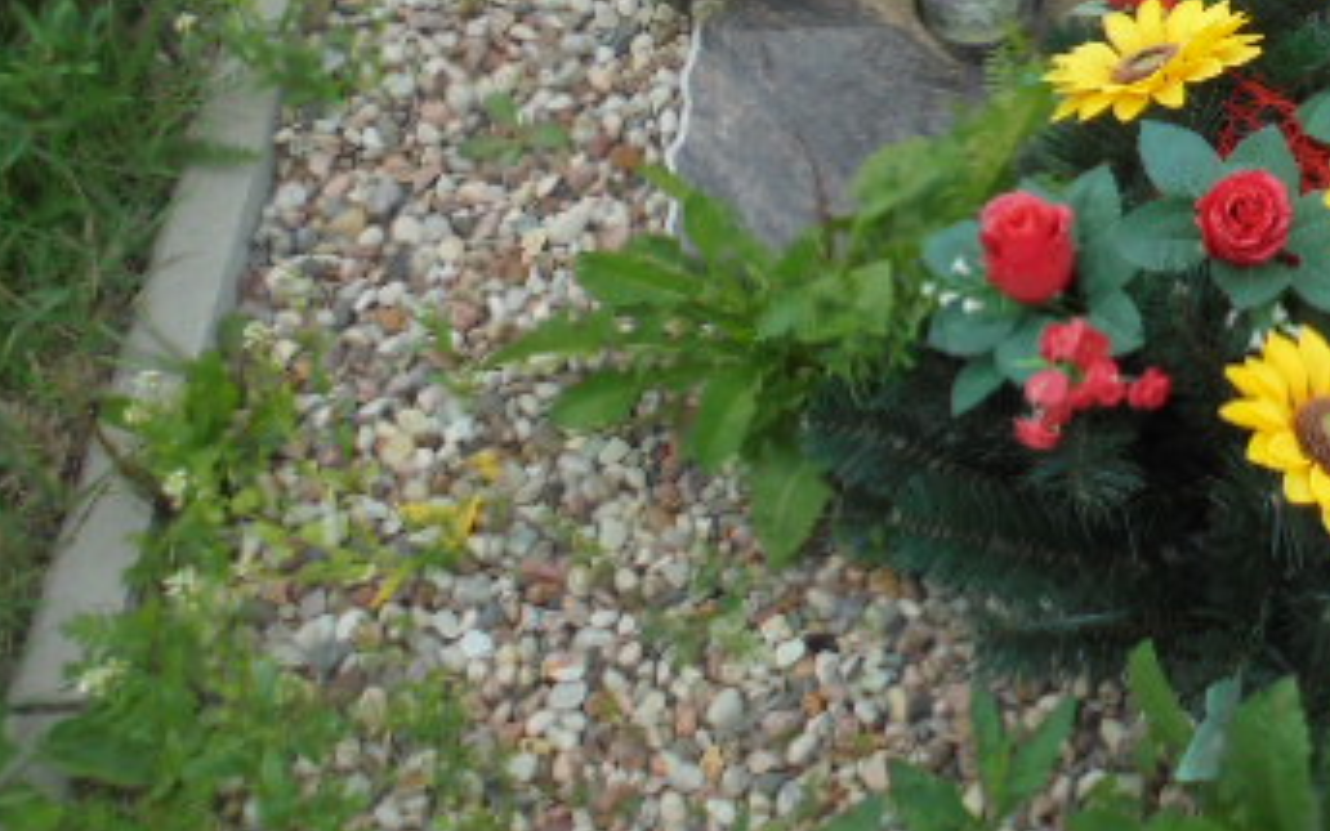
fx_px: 2429
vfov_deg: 18.8
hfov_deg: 29.3
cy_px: -19
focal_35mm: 67
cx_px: 1202
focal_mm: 6.1
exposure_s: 1/800
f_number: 4
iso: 100
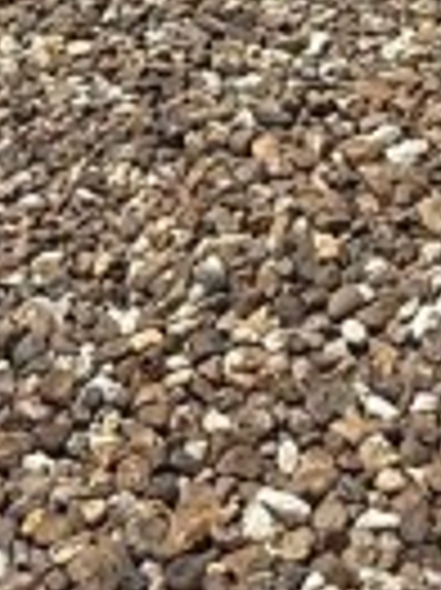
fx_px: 1395
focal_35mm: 82
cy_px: -302
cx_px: 346
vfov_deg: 20.4
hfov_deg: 17.8
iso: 50
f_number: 2.2
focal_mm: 2.22
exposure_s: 1/2611
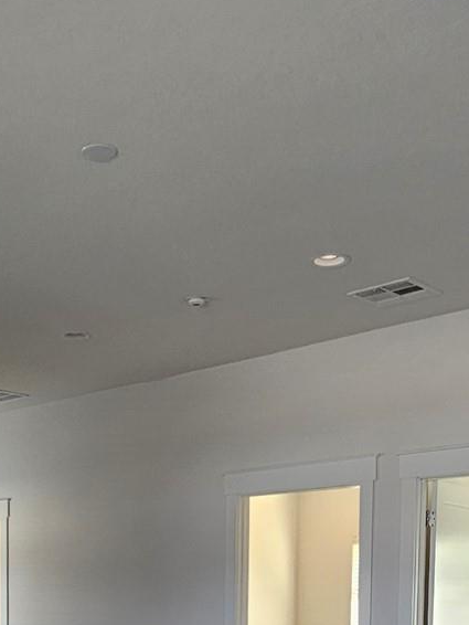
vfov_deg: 35.2
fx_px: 848
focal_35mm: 47
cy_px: 672
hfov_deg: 30.3
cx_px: 108
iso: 100
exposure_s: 1/60
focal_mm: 2.2
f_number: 2.2
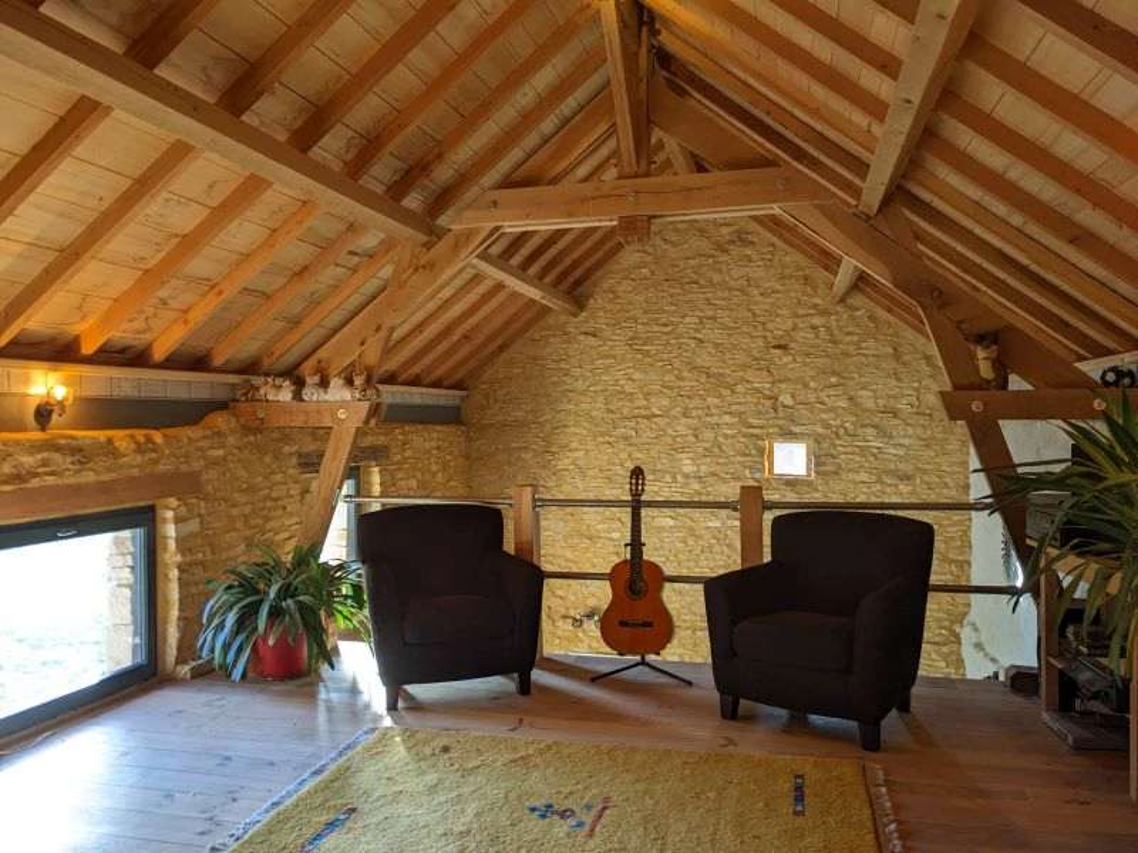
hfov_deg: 65.3
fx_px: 888
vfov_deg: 51.4
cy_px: 426
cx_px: 569
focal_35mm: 27
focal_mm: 4.38
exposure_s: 1/99.9
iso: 95
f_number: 1.73
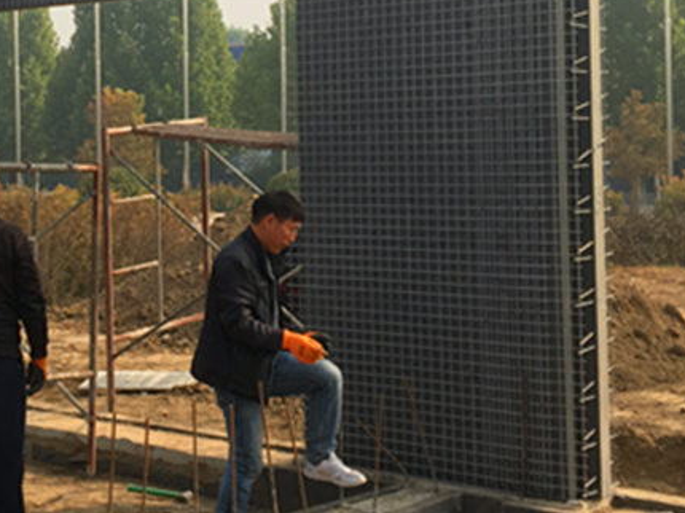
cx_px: 68
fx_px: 1068
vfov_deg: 26.6
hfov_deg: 33.7
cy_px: 111
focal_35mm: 54
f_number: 2.2
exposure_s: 1/732
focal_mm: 4.15
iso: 25
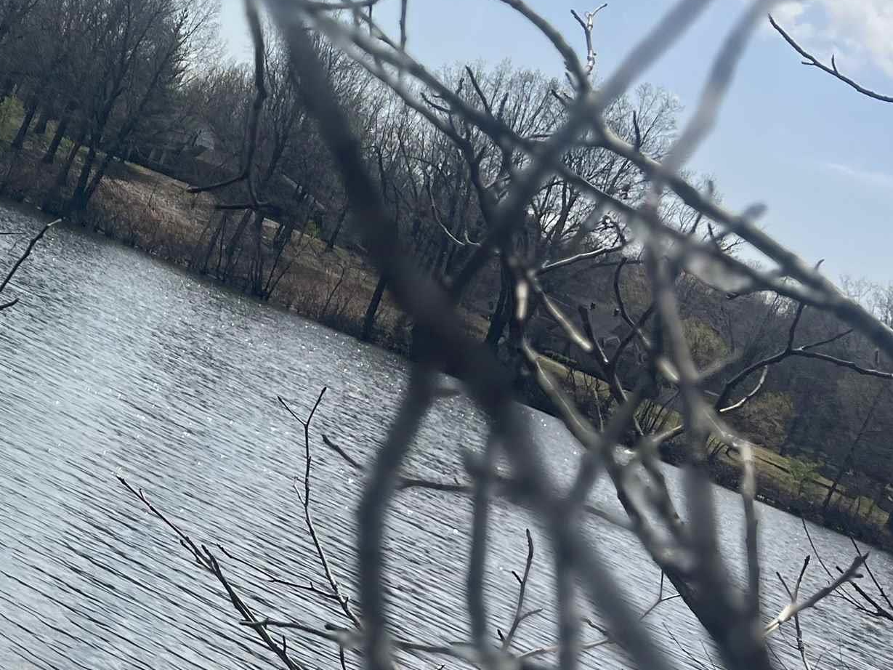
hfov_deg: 26.2
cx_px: -209
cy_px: 268
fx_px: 1677
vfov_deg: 22.6
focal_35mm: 65
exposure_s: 1/9434
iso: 50
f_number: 1.5
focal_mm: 5.7
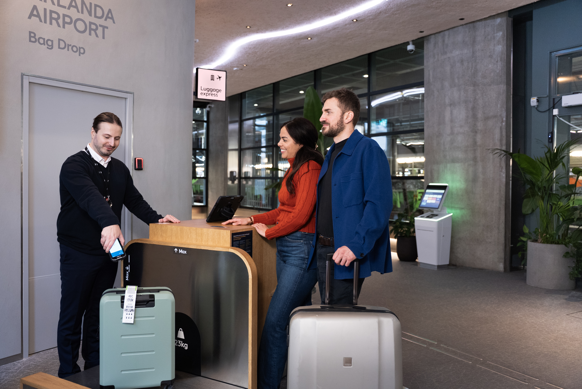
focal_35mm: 30
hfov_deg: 61.2
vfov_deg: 43.1
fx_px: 492
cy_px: 194
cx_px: 291
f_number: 2.8
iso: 1000
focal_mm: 30.4
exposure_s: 1/100
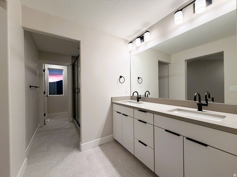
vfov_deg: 85.7
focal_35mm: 14
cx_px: 118
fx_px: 96
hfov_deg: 102.1
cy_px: 88
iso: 125
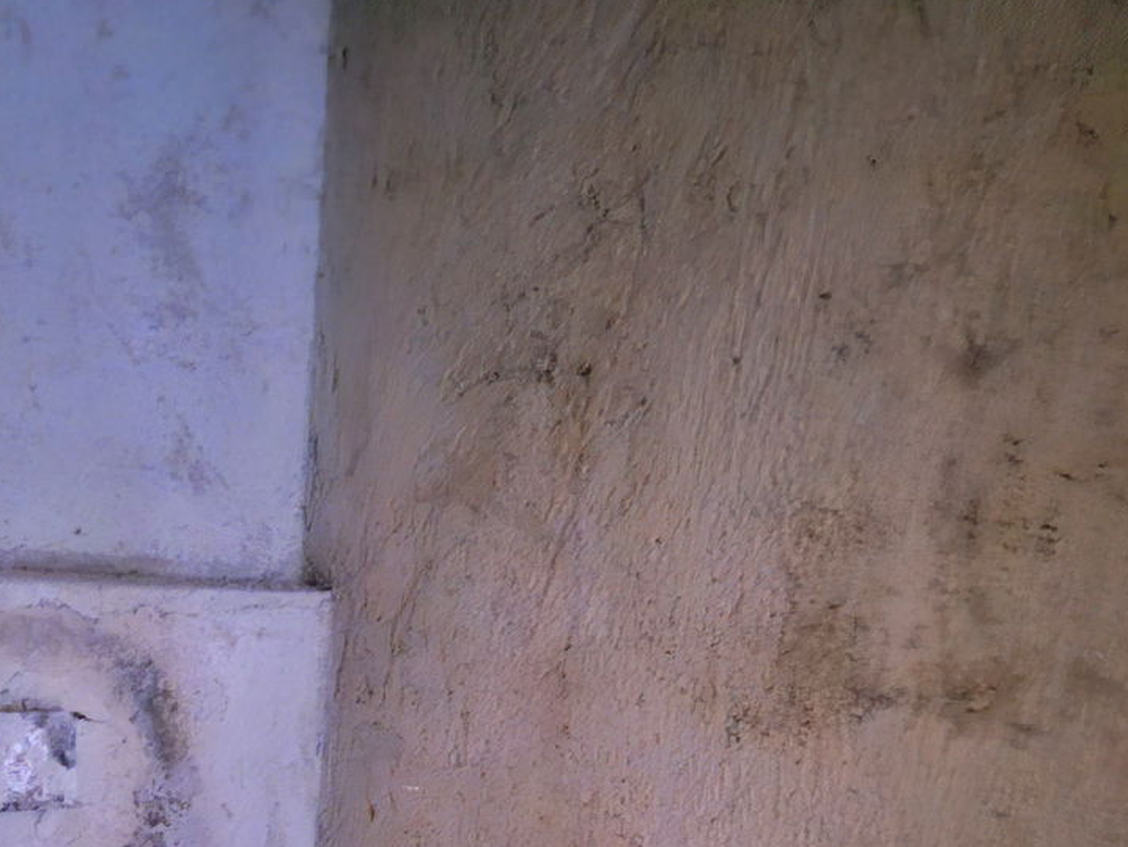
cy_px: 901
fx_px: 945
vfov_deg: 40.4
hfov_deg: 59.8
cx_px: 354
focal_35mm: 29
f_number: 2.2
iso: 2500
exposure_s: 1/4
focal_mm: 2.2
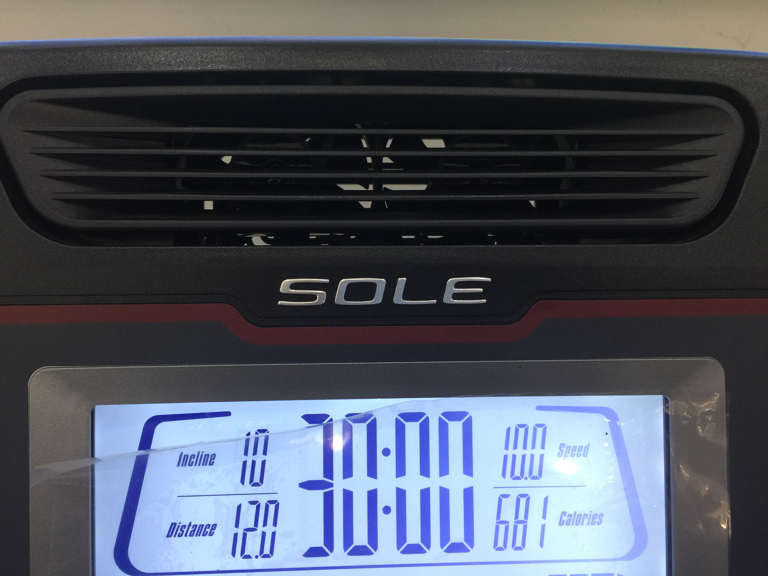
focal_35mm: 29
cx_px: 384
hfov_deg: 61.7
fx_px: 643
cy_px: 288
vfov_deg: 48.2
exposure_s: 1/33
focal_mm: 4.15
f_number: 2.2
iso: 50
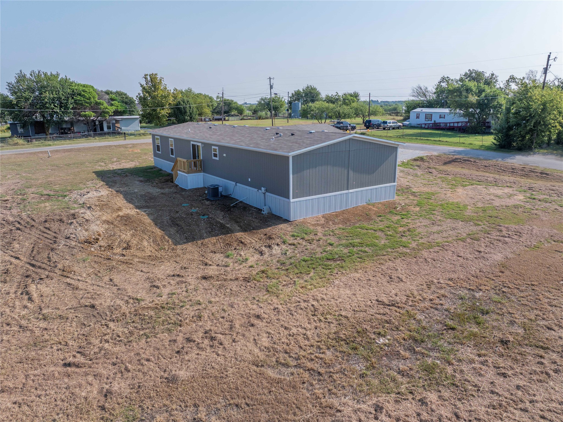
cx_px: 282
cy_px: 211
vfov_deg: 56.8
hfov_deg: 71.6
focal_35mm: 24
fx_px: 390
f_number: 2.8
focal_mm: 12.29
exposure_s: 1/640
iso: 180
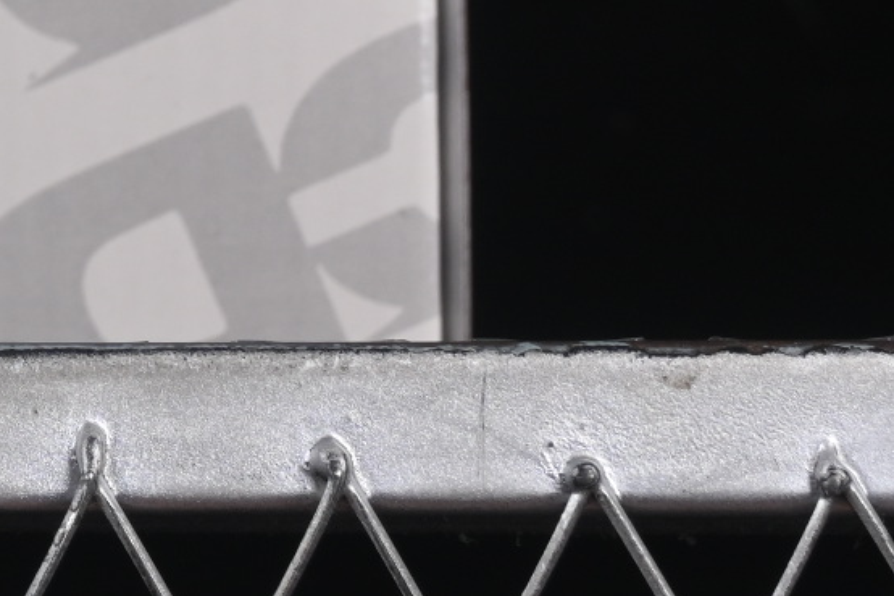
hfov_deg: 5.3
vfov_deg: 3.6
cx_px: -1194
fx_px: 9359
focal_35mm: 377
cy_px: -583
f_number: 8
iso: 160
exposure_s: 1/80
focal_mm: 50
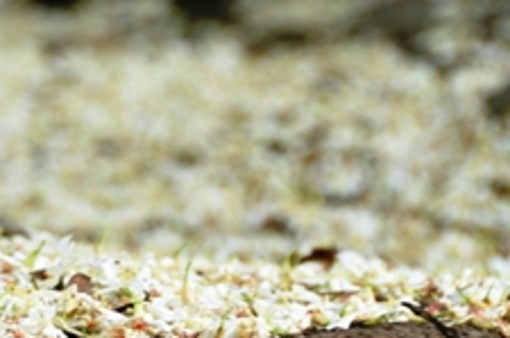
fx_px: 8496
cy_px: 155
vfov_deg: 2.3
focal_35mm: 601
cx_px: -111
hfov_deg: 3.4
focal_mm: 150
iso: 280
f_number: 8
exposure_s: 1/60
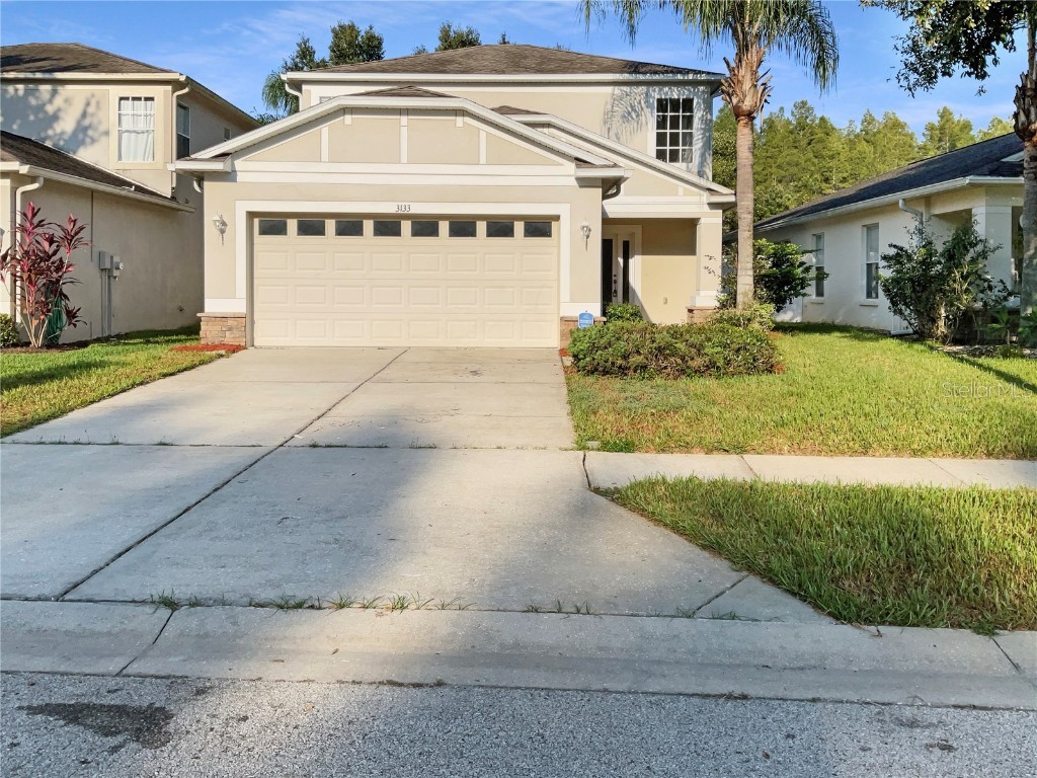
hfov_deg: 61.7
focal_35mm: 29
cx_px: 518
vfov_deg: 48.2
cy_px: 389
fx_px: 869
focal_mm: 3
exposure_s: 1/3322
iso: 16
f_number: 1.8
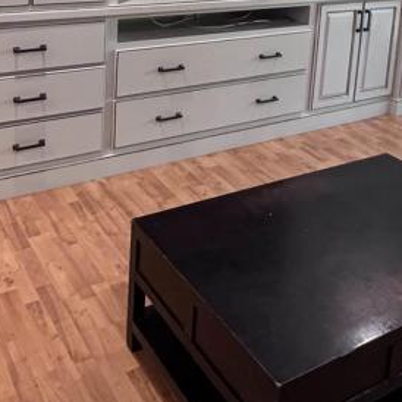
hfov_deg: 39.2
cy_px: -10
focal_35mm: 43
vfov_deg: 35.1
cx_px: 202
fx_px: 565
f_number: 1.8
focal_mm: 1.57
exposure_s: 1/60
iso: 250
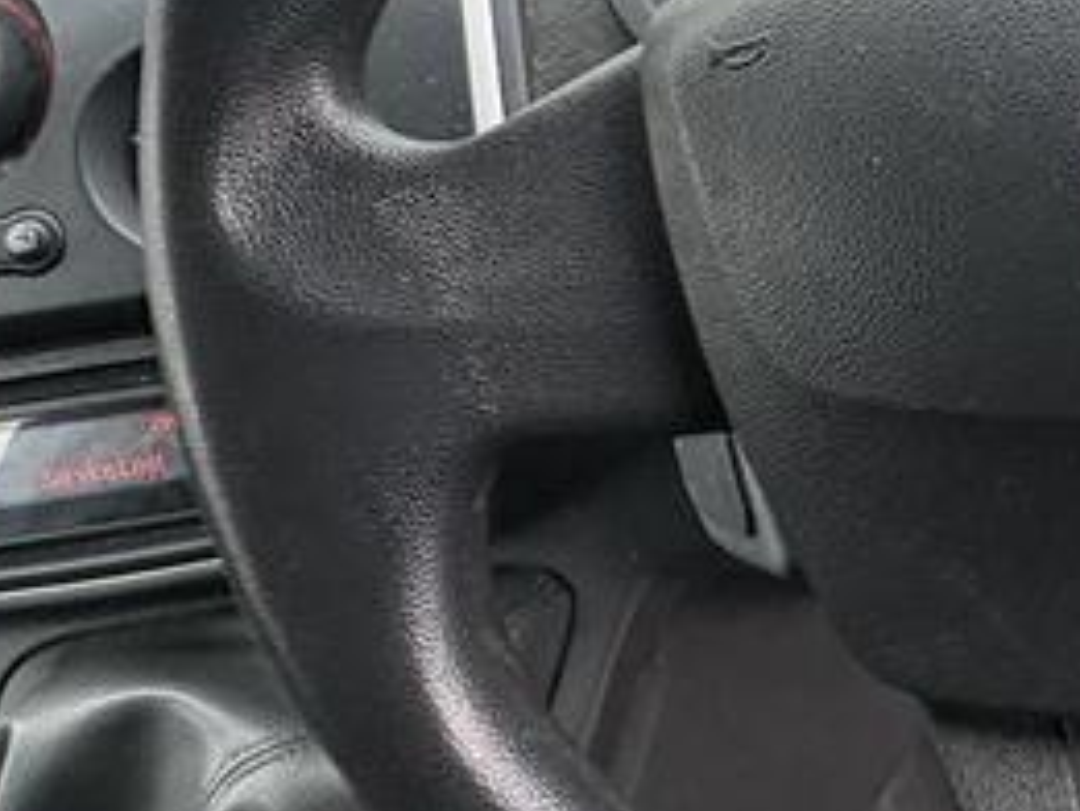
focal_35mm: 48
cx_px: 1266
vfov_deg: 30.1
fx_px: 1498
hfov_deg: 33.1
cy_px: 281
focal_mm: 2.22
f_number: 2.2
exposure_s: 1/99
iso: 200
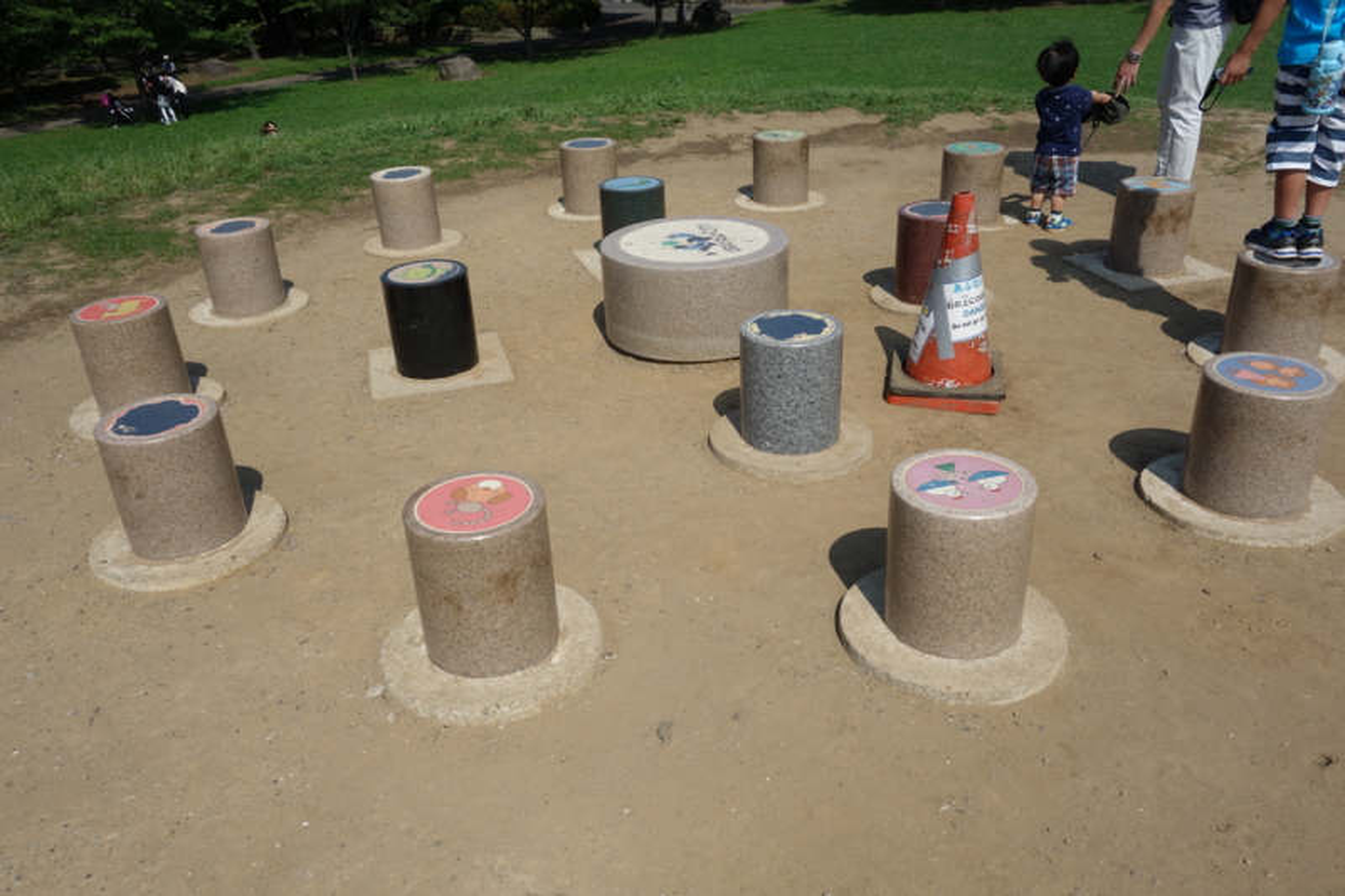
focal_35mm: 28
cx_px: 672
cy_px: 448
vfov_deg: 46.4
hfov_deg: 65.5
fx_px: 1046
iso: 125
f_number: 5.6
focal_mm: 10.4
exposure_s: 1/800
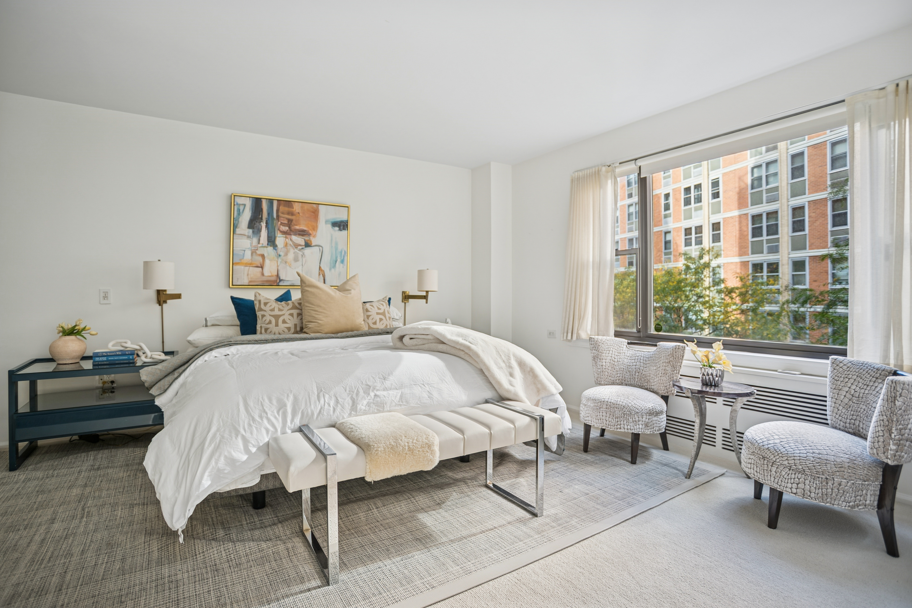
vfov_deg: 70.4
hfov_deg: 93.3
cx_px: 456
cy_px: 304
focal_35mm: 17
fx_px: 431
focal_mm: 17
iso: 100
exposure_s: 1/10
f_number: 4
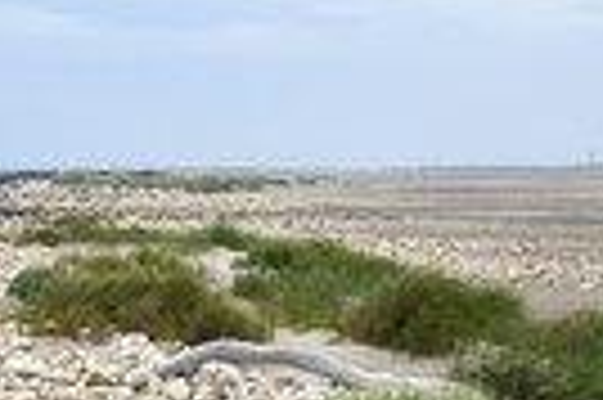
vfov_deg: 12.1
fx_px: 1840
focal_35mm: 110
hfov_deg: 17.3
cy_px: 494
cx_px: -216
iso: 400
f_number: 18
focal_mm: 35
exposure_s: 1/250
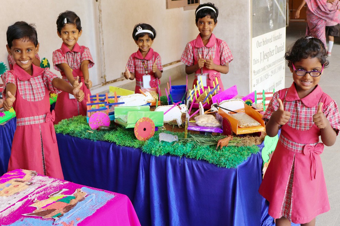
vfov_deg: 37.8
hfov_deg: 54.4
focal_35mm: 35
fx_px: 330
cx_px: 169
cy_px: 122
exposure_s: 1/30
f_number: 3.6
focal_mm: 5.9
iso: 560
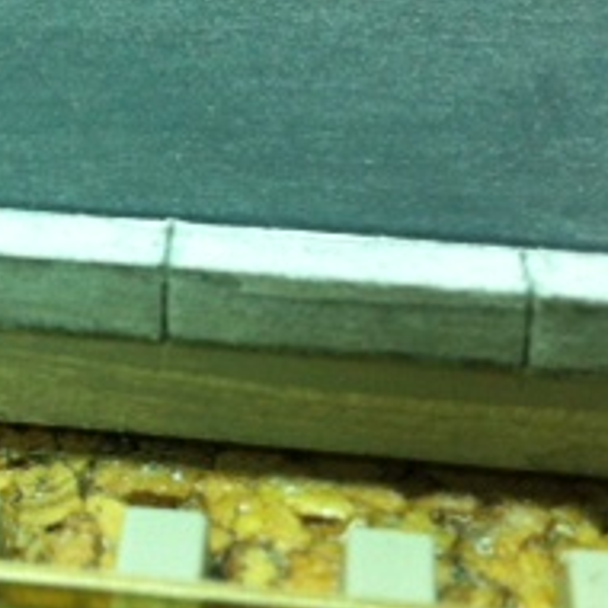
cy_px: 198
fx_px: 2067
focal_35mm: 104
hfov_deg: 16.4
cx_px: 3
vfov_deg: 16.7
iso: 125
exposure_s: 1/17
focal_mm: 3.85
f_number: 2.8
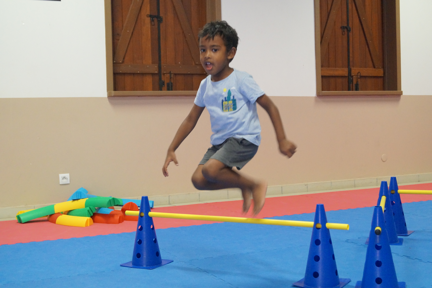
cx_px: 216
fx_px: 540
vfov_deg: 29.8
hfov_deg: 43.6
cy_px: 144
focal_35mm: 45
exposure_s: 1/100
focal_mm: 30
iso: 3200
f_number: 4.5
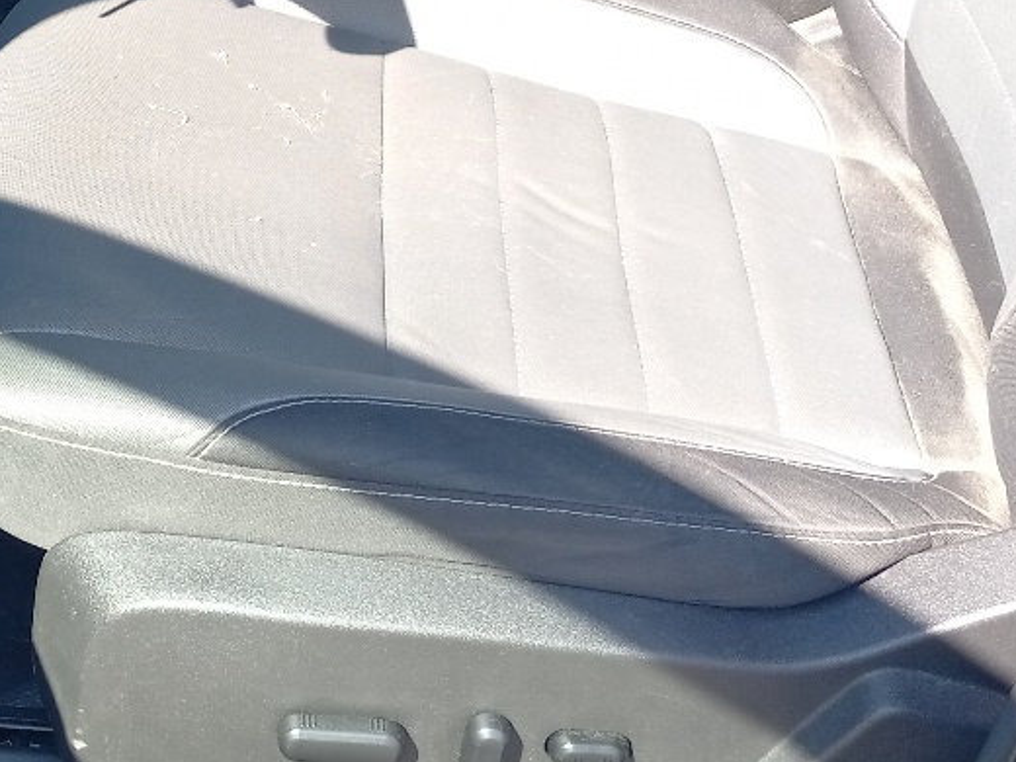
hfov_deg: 23.1
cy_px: 90
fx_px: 2436
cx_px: 152
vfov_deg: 17.5
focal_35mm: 83
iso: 40
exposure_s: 1/227
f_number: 1.8
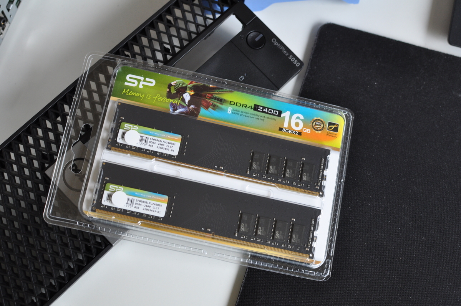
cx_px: 230
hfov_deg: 37.9
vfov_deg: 25.7
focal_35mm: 52
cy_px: 153
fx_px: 671
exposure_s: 1/80
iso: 640
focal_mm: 35
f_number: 4.5
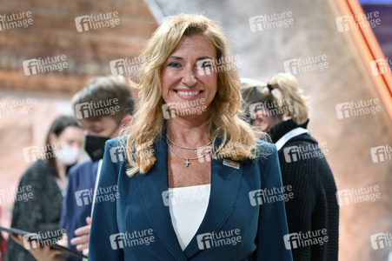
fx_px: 783
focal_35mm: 72
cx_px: 196
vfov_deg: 18.9
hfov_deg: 28.1
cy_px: 130
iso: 1000
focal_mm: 72
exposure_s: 1/200
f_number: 2.8
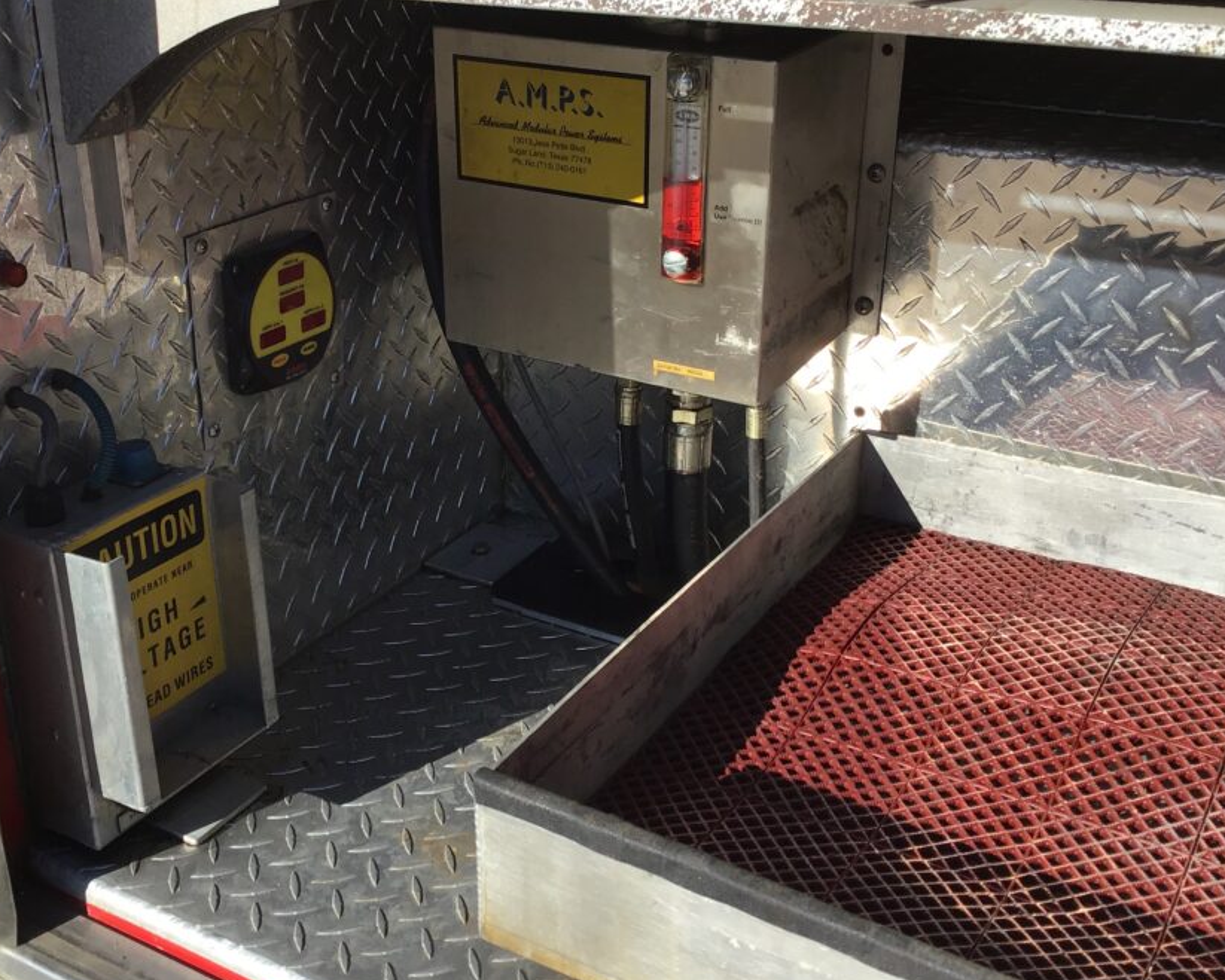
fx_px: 1560
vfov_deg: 34.9
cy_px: 461
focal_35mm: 43
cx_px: 514
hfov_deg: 42.7
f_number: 2.4
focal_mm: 3.3
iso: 25
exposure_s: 1/876
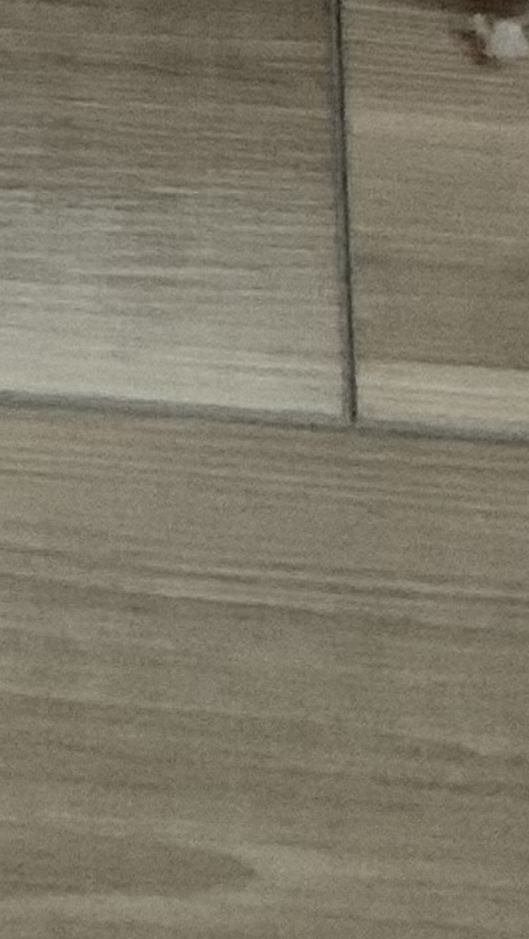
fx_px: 4036
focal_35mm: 162
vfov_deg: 10.8
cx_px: -48
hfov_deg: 7.5
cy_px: -1469
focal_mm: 4.25
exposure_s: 1/24
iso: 640
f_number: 1.8
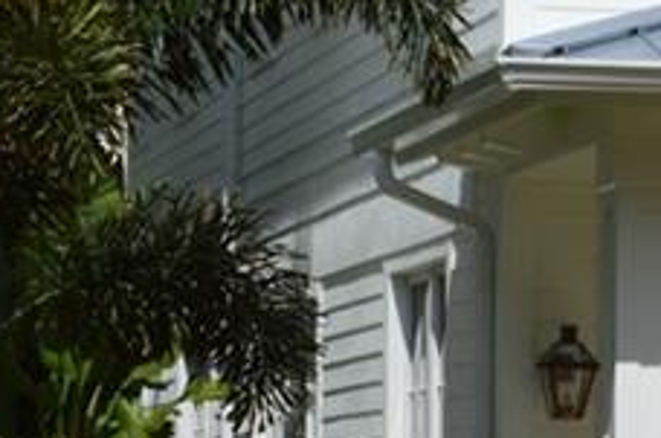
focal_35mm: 243
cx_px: 1125
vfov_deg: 5.6
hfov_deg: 8.2
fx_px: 4452
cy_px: 281
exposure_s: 1/500
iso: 280
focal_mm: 36
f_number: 11
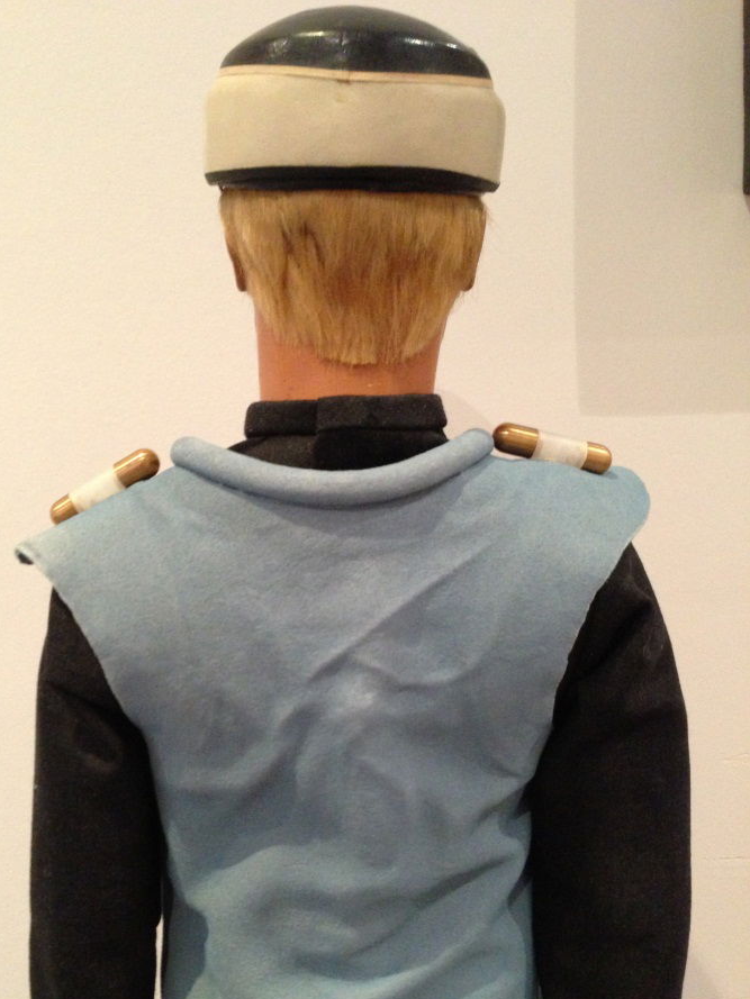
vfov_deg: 48.8
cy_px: 574
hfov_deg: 37.6
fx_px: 1097
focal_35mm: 38
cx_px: 319
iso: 400
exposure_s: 1/15
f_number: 2.4
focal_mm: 4.13
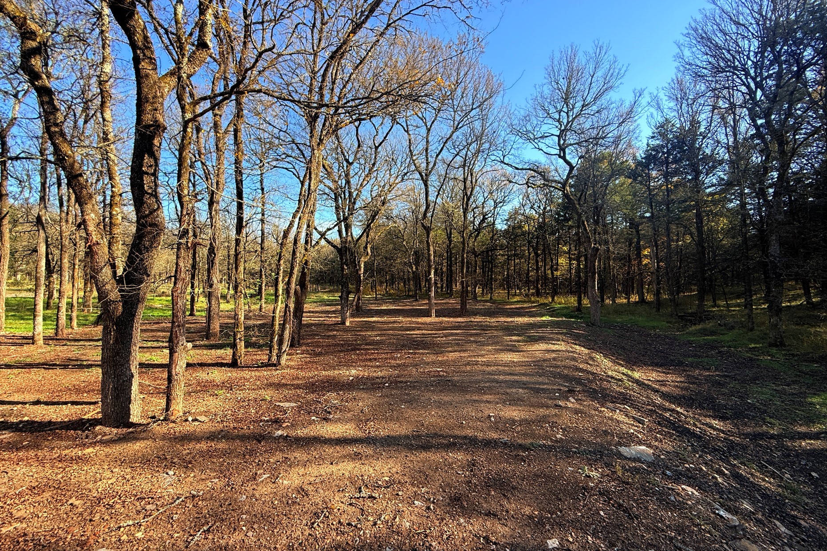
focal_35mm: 15
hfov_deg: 100.4
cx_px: 405
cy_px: 277
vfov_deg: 77.3
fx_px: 345
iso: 50
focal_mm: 2.22
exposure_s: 1/388
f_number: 2.2
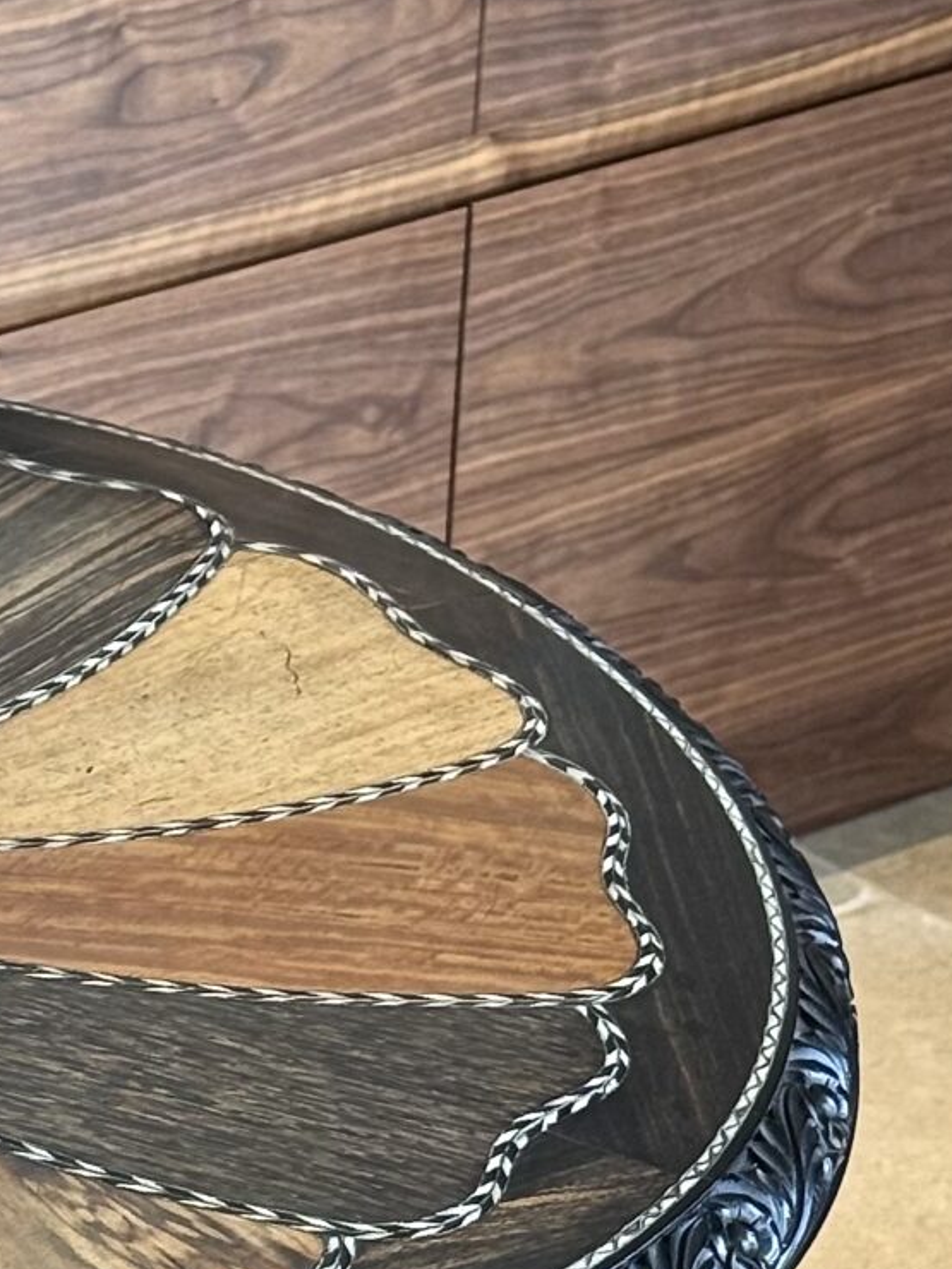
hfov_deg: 8.8
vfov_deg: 11.8
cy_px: 1158
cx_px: -424
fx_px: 6087
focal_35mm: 166
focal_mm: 6.76
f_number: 1.78
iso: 64
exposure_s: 1/100
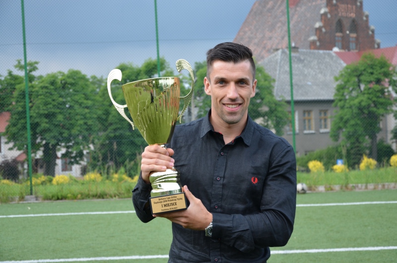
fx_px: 743
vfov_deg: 20.1
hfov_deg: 29.9
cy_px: 132
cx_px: 198
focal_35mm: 68
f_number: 5.6
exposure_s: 1/125
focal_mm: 45
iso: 250
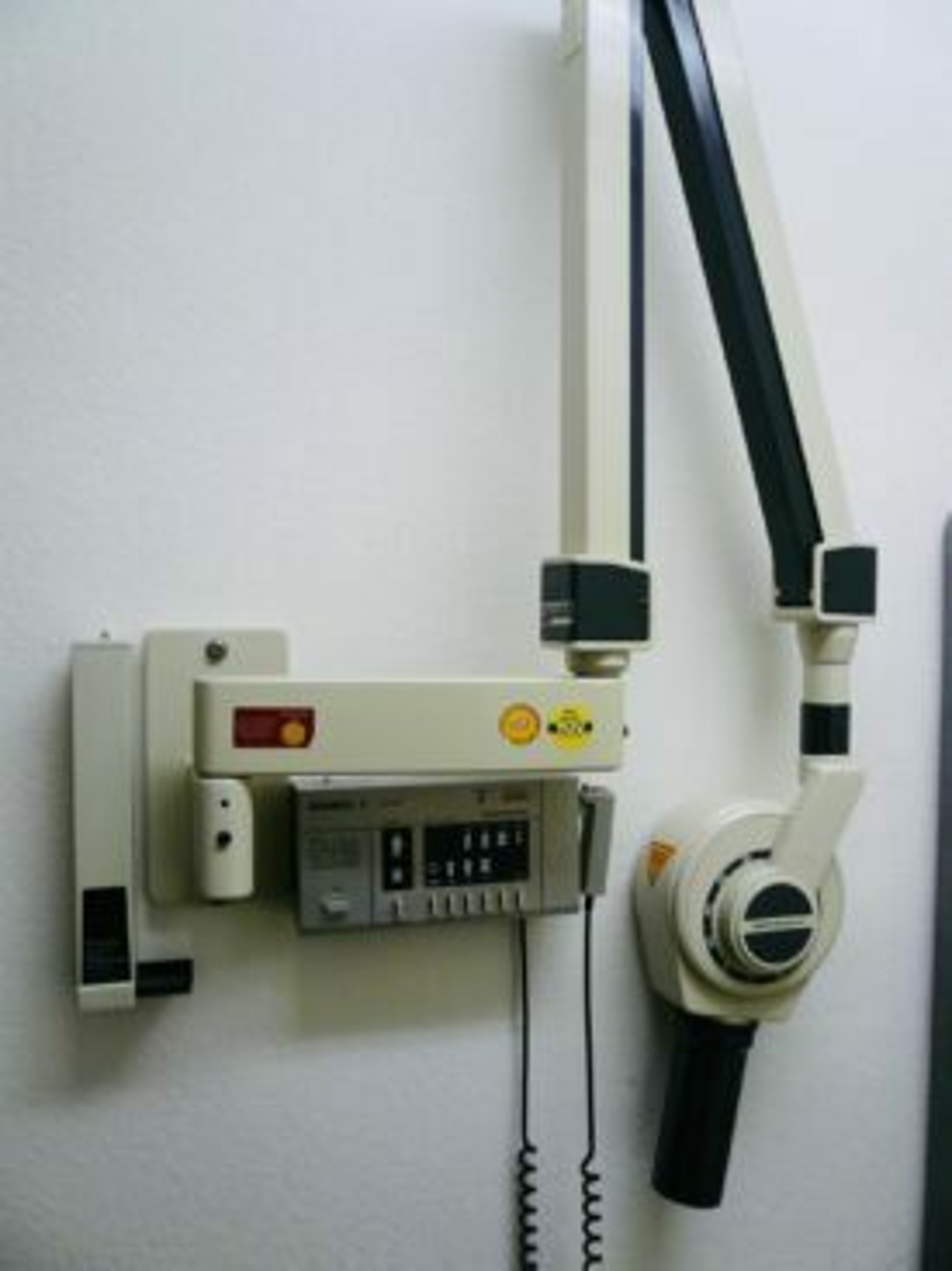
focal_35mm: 28
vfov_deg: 63.5
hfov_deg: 49.7
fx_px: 1027
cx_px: 476
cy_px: 636
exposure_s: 1/30
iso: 100
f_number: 2.8
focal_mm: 4.6
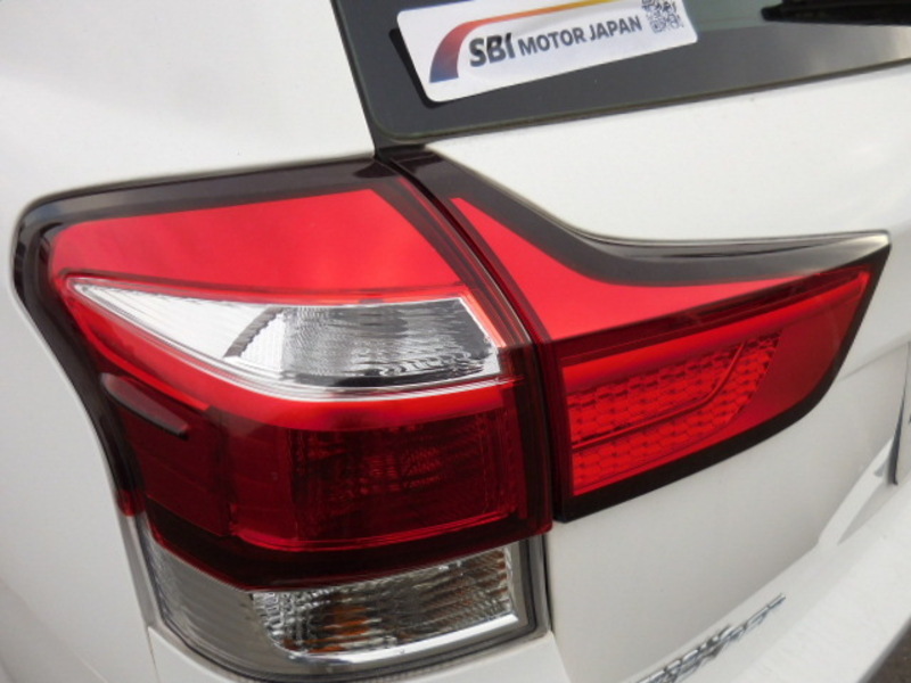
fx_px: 868
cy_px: 342
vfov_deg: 42.9
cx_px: 456
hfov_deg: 55.4
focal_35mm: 33
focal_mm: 5.9
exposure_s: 1/400
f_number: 3.7
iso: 125
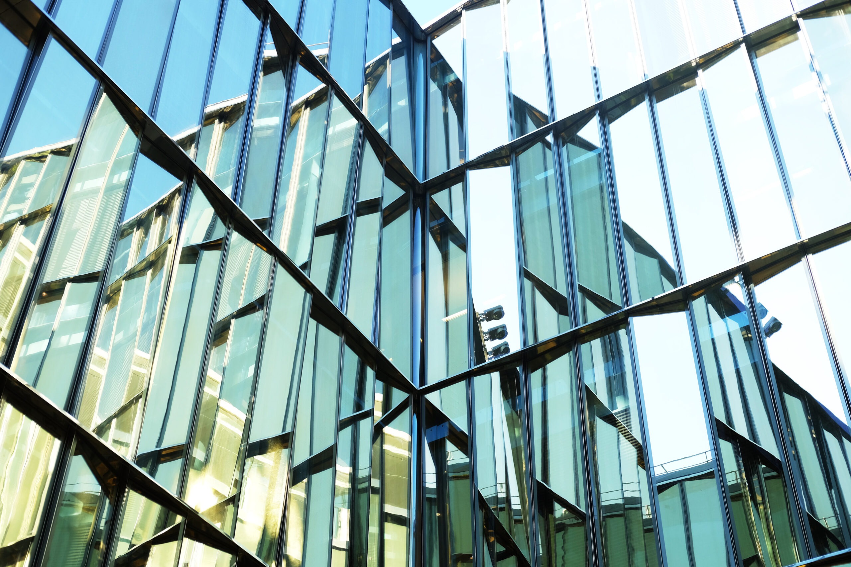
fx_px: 1253
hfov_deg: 37.5
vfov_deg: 25.5
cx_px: 426
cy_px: 284
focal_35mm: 53
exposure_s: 1/180
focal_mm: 35
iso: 200
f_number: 4
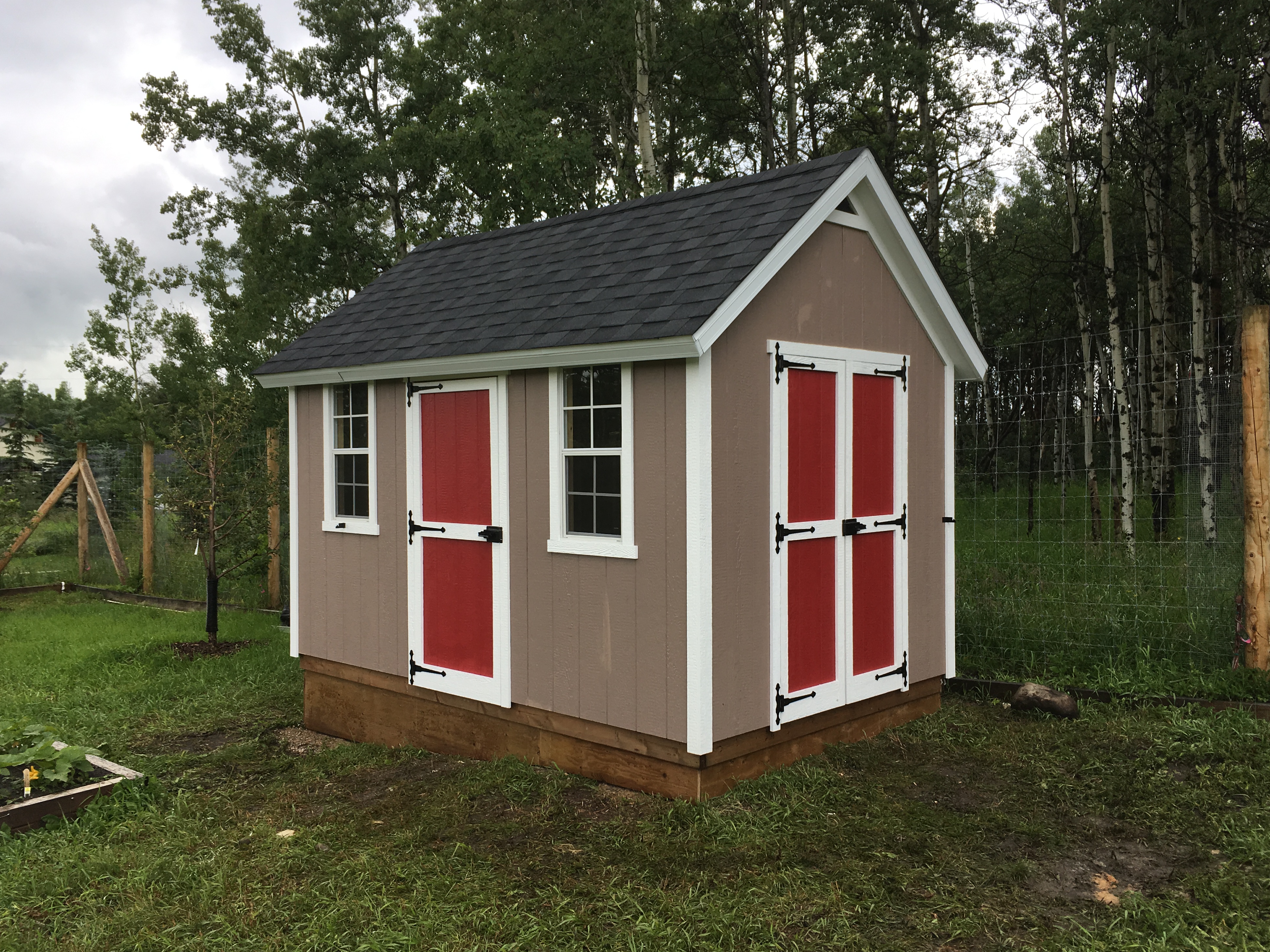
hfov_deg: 60.0
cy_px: 467
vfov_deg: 46.8
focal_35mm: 30
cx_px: 628
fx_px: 1101
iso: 25
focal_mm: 4.15
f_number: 2.2
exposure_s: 1/366
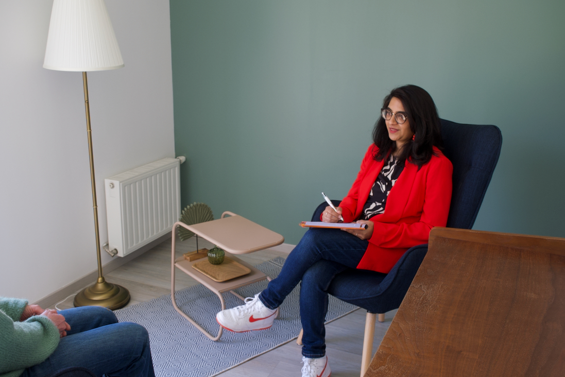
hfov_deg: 54.4
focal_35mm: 35
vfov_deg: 37.9
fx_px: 549
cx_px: 294
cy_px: 184
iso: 500
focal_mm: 20.2
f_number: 5
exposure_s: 1/28
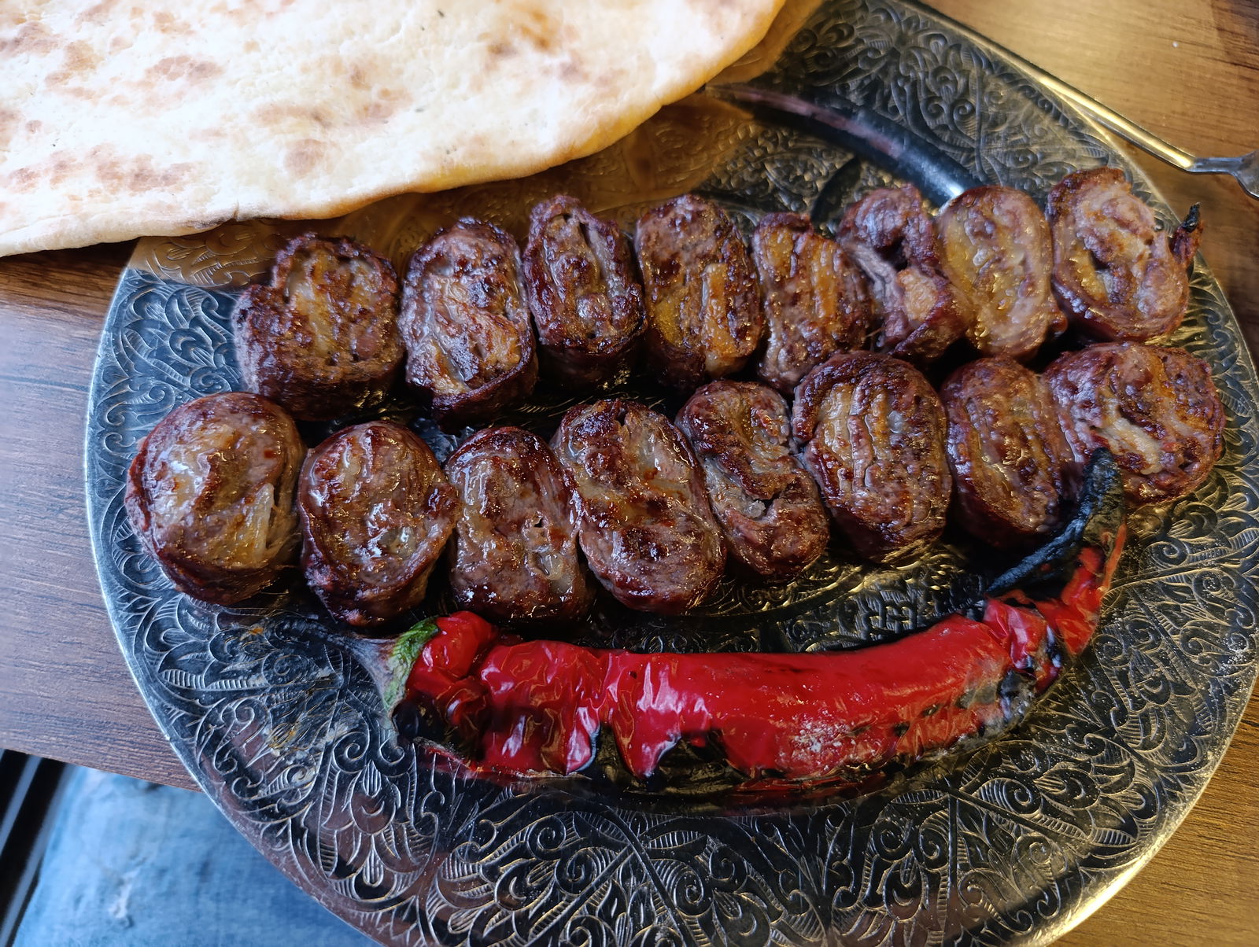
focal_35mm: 23
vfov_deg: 59.0
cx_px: 630
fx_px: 838
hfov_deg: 73.9
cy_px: 474
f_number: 1.6
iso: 800
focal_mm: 6.14
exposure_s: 1/60
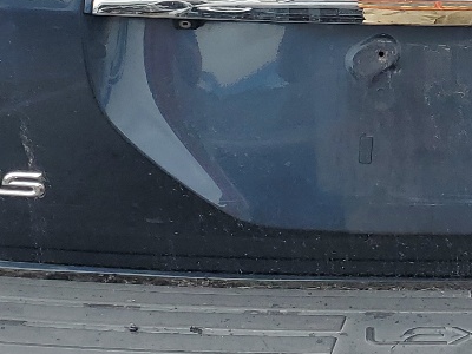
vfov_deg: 14.0
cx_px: 434
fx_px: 1418
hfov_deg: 18.6
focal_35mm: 104
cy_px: -22
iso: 50
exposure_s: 1/833
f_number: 1.5
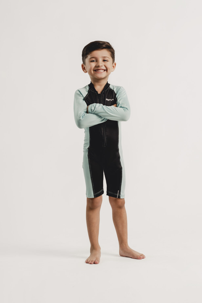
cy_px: 152
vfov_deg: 27.0
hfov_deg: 18.2
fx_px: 631
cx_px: 101
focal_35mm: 75
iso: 100
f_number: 4
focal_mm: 50
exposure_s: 1/160
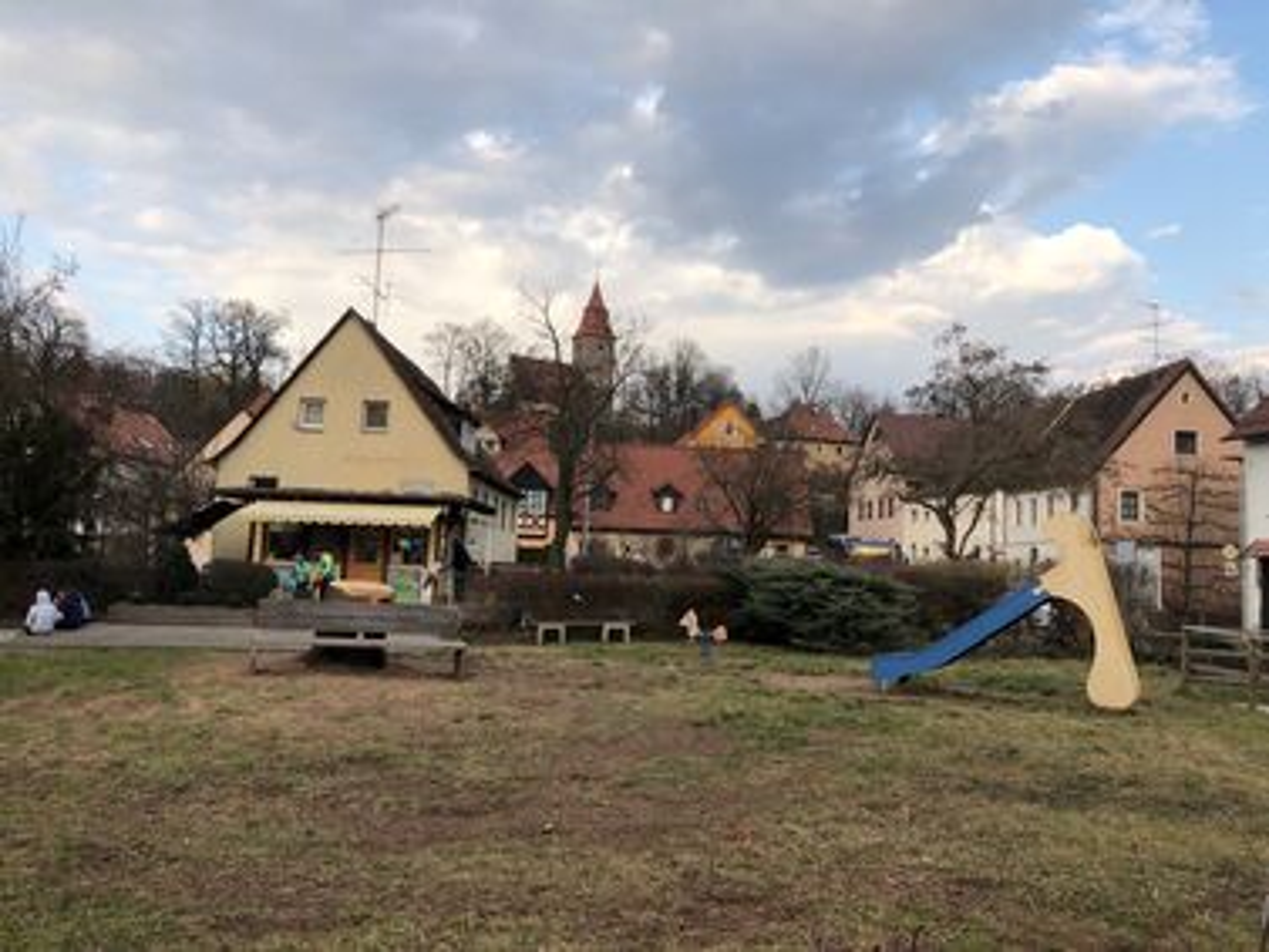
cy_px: 476
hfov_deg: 63.4
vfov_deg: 49.8
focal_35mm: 28
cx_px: 634
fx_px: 1027
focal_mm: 3.99
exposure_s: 1/392
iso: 20
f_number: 1.8
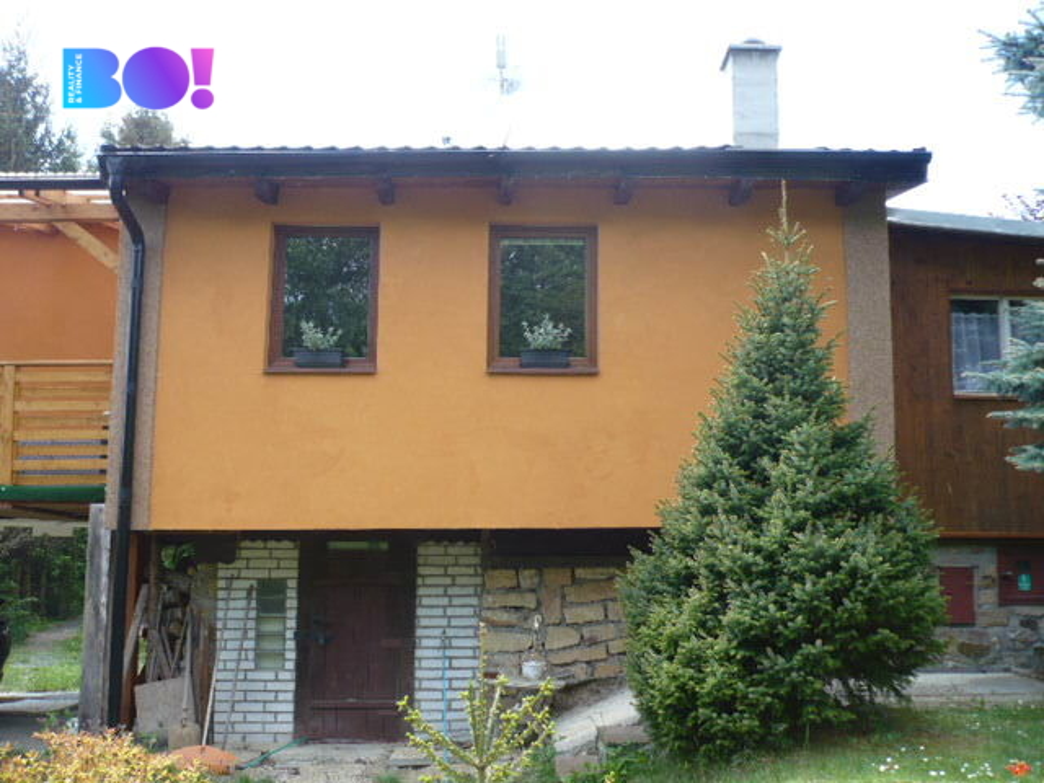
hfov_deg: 52.6
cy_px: 392
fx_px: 1056
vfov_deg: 40.7
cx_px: 522
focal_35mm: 35
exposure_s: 1/200
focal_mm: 5.8
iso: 100
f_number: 2.8
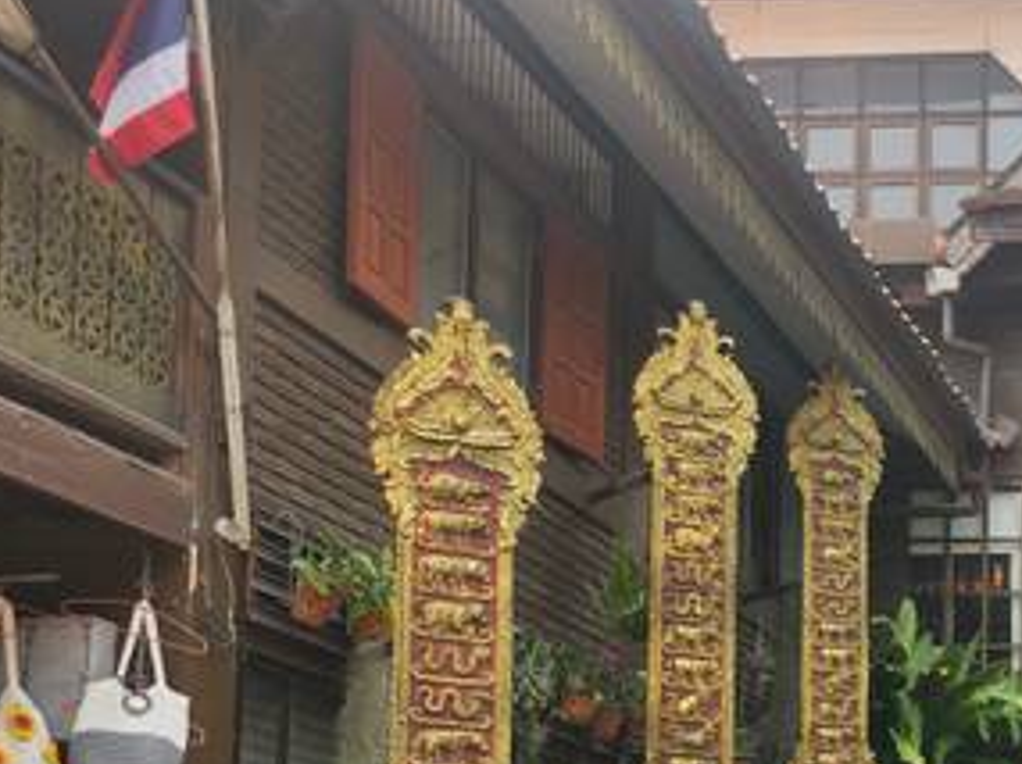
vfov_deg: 23.1
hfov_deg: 28.4
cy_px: 921
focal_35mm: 58
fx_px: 1711
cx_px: 1261
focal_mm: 5.54
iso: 25
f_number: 1.8
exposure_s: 1/313
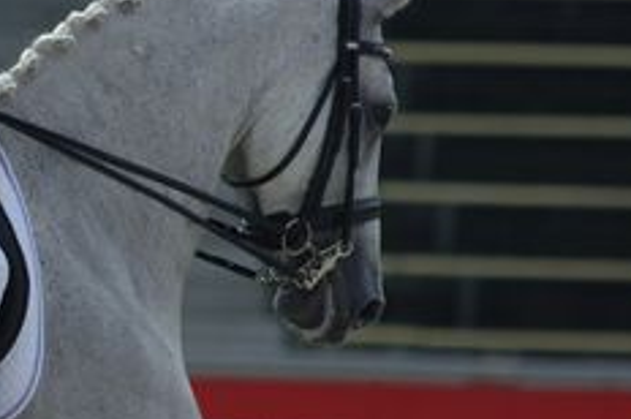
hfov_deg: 1.2
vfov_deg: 0.8
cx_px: -71
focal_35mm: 1658
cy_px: 143
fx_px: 29020
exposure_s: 1/1000
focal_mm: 400
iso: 200
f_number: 5.6
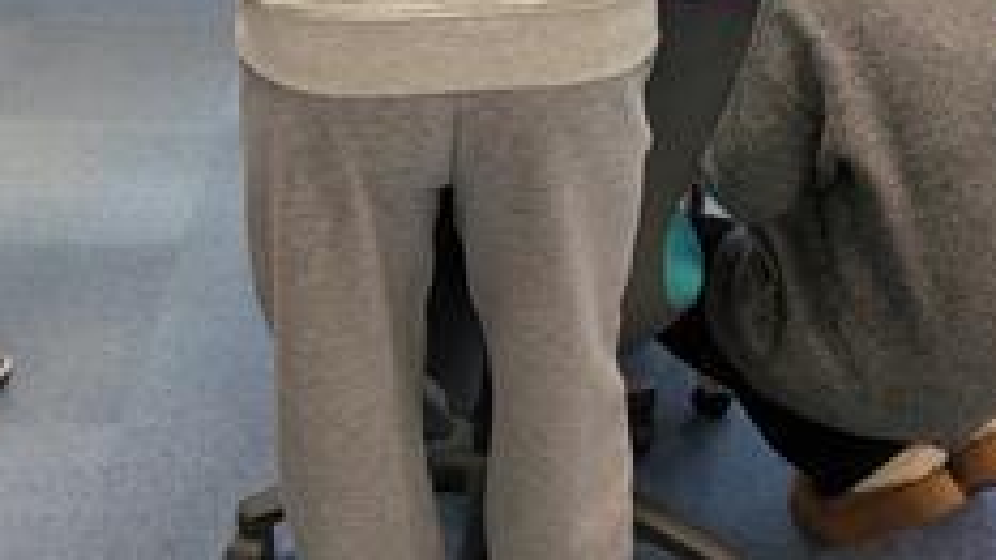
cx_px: 445
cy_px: -4
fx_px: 1479
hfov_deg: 37.2
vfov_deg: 20.7
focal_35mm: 56
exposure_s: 1/120
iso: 49
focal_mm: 5.43
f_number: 1.89
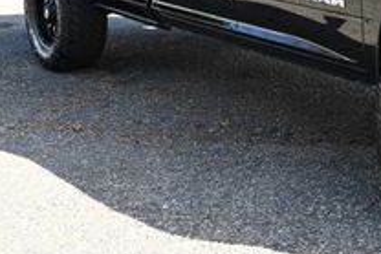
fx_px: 911
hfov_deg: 22.1
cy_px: 1
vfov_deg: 15.6
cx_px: 438
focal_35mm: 86
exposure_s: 1/100
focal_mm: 28
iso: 160
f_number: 8
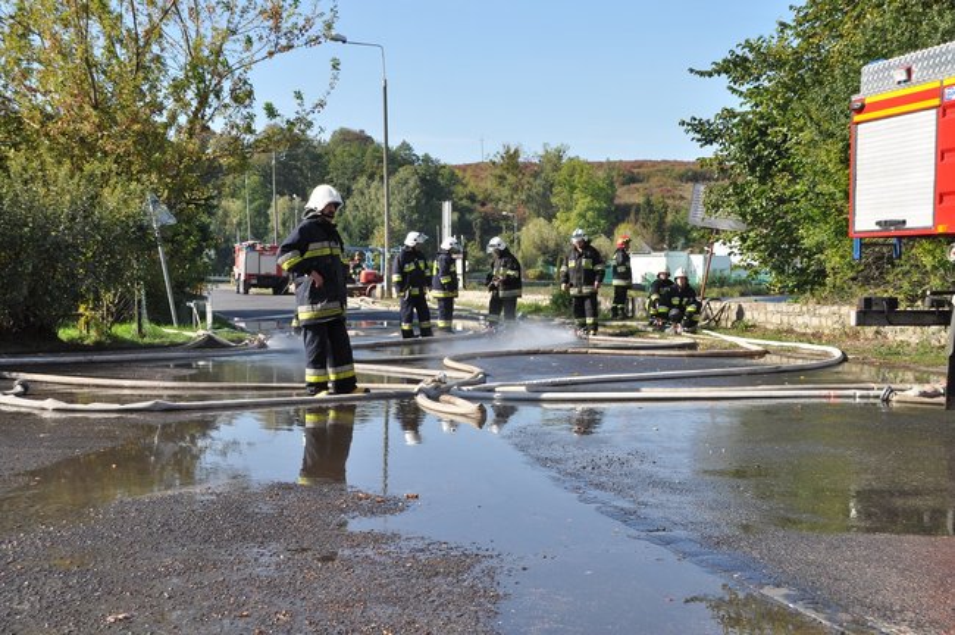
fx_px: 1272
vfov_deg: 28.0
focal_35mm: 48
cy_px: 318
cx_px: 478
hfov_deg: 41.2
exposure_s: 1/400
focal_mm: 32
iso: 250
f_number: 10
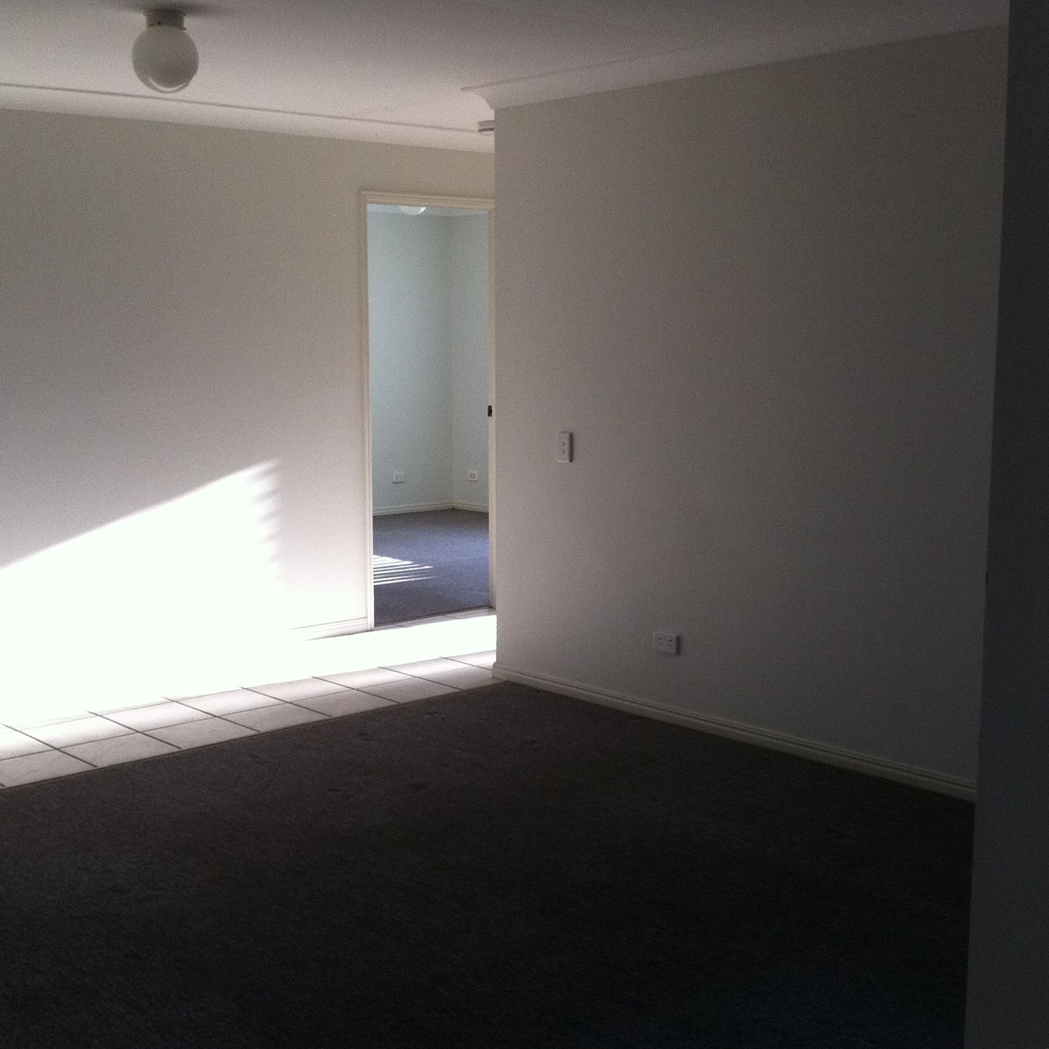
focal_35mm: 48
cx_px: 494
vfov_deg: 35.4
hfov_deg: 35.3
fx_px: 1646
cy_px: 530
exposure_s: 1/120
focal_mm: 3.85
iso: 125
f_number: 2.8
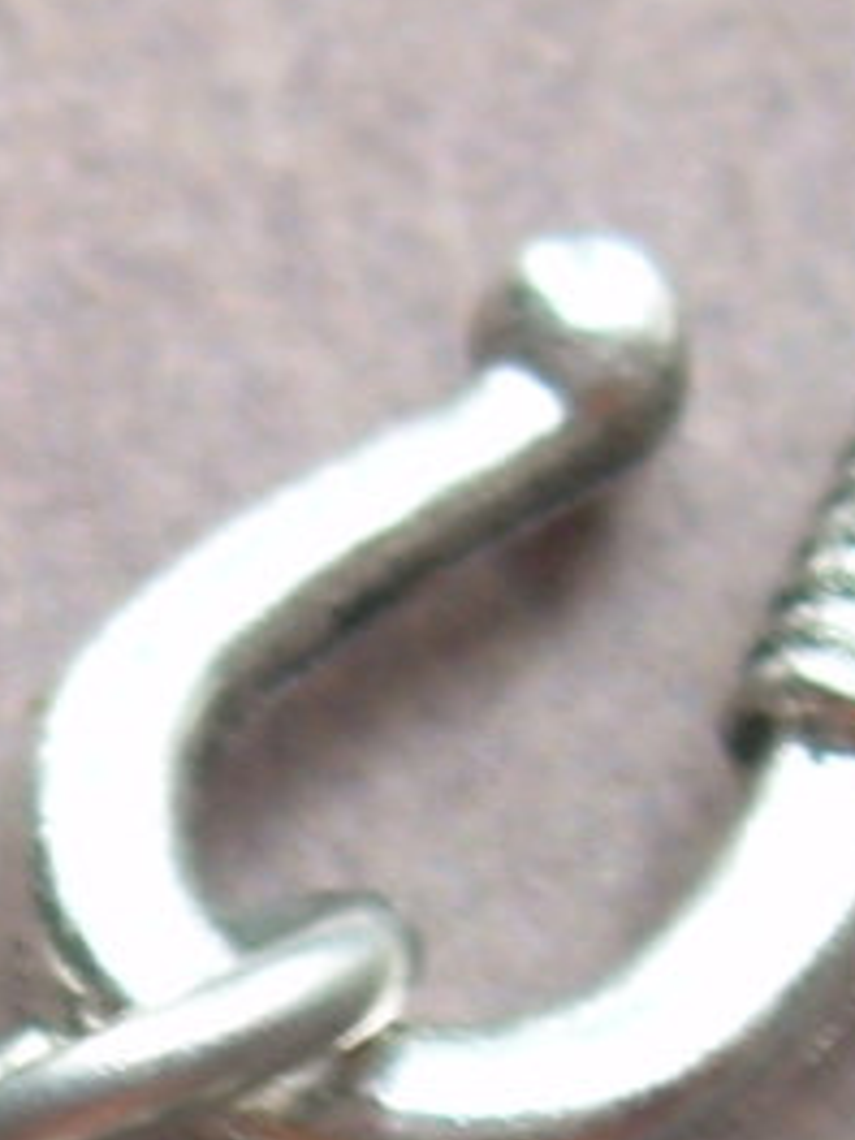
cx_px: -194
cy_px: 1194
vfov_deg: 9.1
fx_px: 7113
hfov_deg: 6.8
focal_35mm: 216
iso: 50
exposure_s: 1/32.7
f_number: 2.8
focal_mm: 6.3
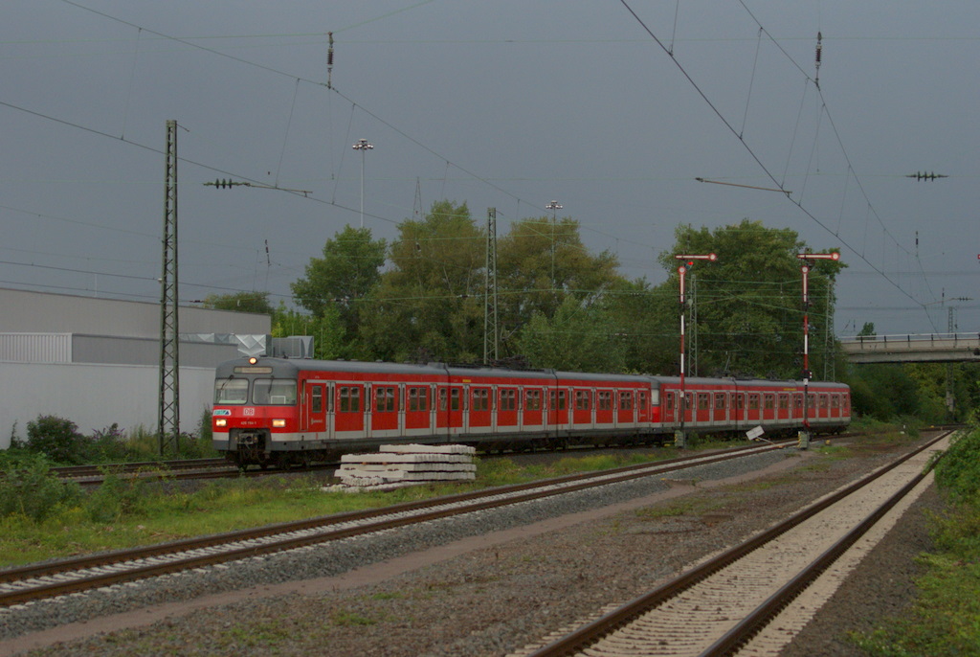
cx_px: 490
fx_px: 3067
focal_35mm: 112
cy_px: 328
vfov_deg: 12.2
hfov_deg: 18.2
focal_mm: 75
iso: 200
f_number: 5.6
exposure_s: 1/500
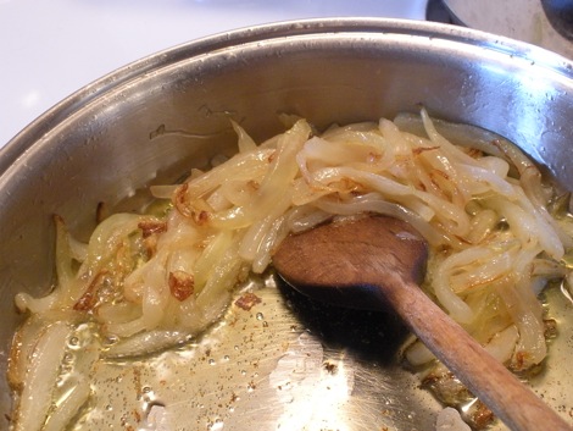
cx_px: 286
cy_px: 216
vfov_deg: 28.1
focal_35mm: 52
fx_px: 861
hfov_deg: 36.8
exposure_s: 1/25.8
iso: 400
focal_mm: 9.1
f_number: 4.4
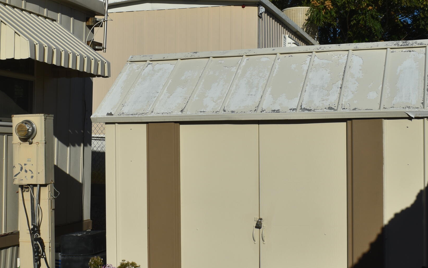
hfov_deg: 34.5
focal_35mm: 59
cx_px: 169
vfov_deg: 22.0
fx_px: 687
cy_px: 149
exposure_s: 1/320
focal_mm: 21
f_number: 9
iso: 100
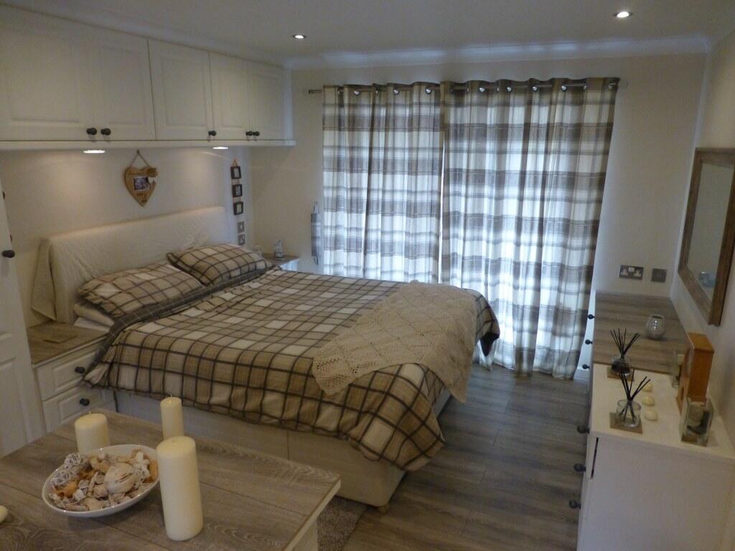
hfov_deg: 71.6
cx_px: 368
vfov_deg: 56.8
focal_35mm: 24
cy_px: 276
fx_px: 510
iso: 400
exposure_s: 1/50
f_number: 3.3
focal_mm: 4.3
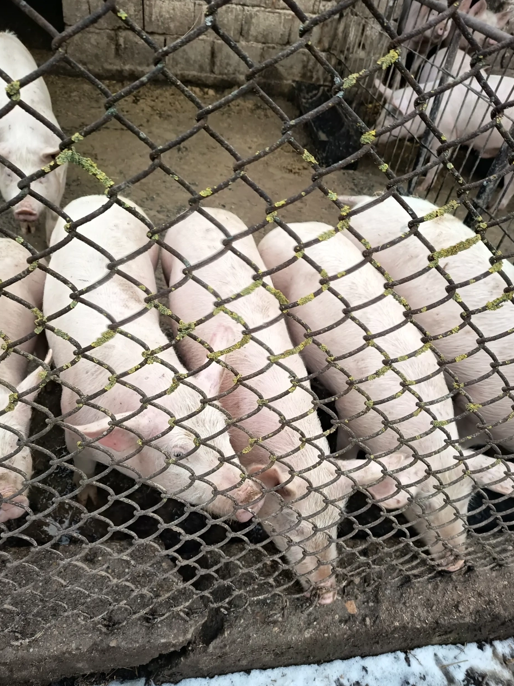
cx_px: 241
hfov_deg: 53.0
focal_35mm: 26
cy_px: 342
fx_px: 515
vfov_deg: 67.3
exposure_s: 1/100
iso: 234
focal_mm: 5.24
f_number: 1.7
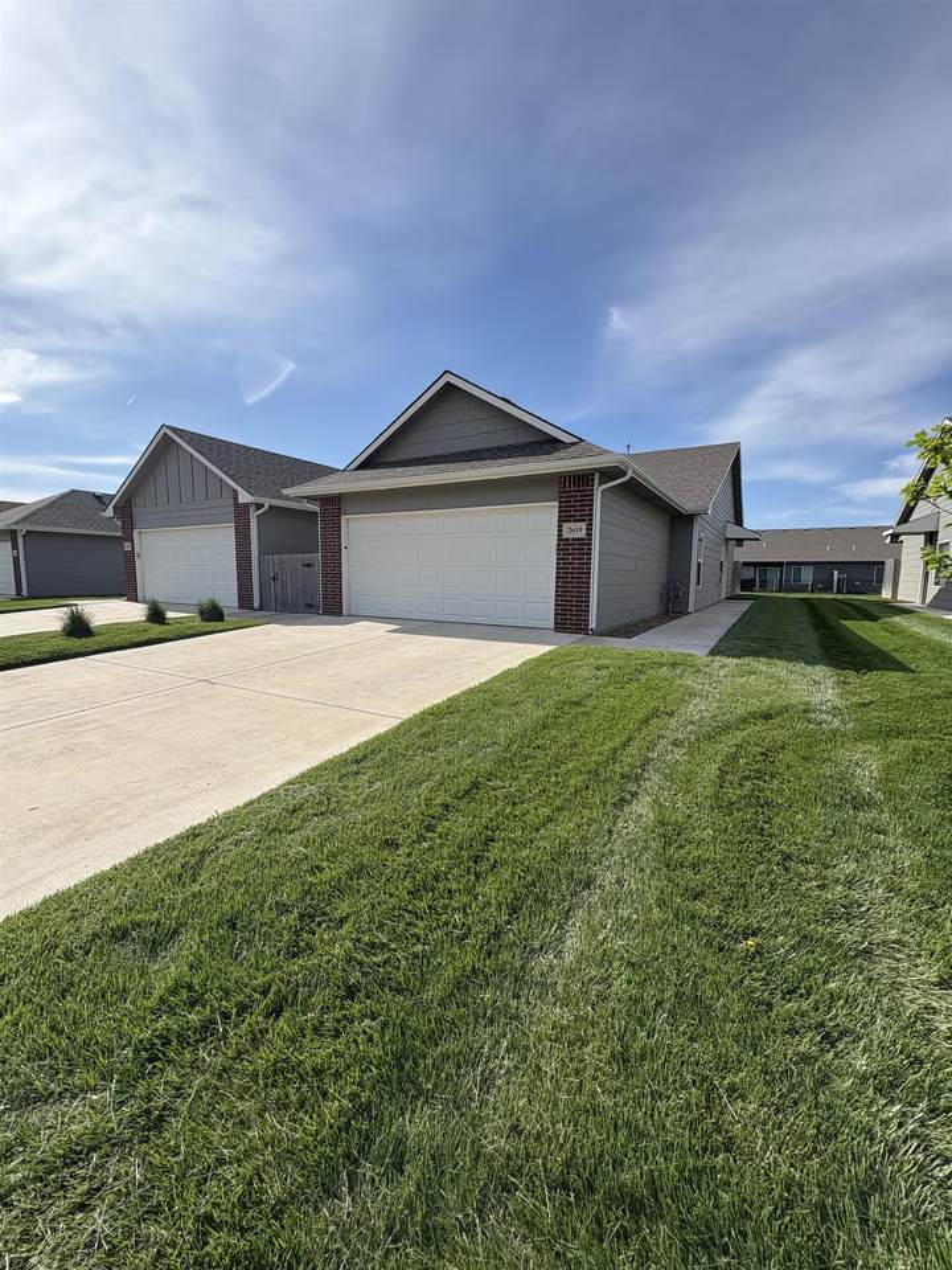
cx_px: 476
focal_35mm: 14
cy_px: 635
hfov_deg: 85.7
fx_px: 513
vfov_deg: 102.1
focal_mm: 2.22
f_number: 2.2
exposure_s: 1/2028
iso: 50
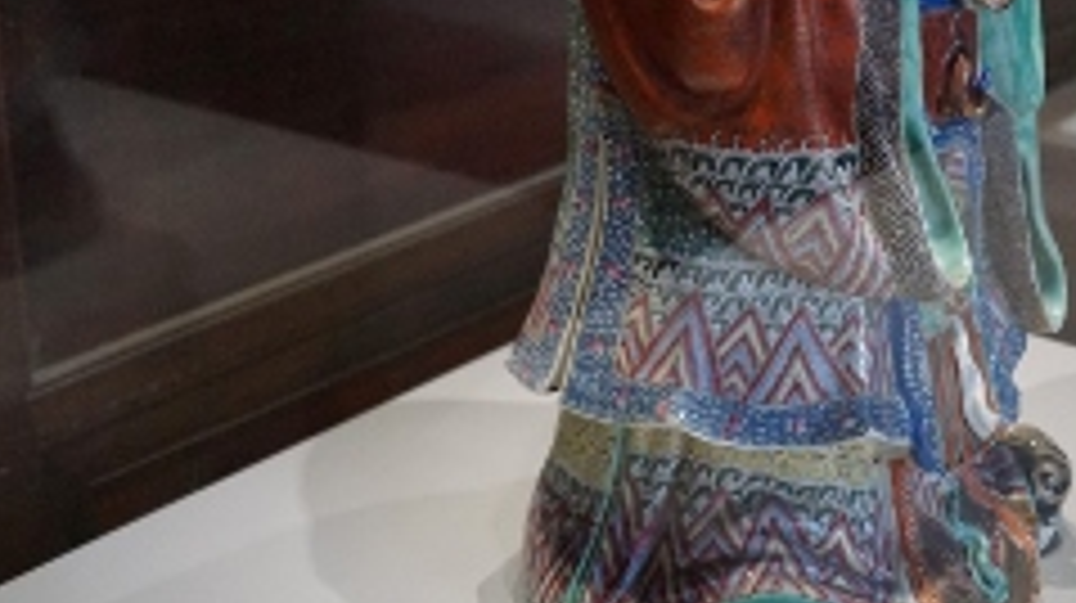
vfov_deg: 14.7
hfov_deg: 26.9
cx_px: 556
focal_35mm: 79
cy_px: -135
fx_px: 2252
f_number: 4
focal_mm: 30
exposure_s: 1/640
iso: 3200
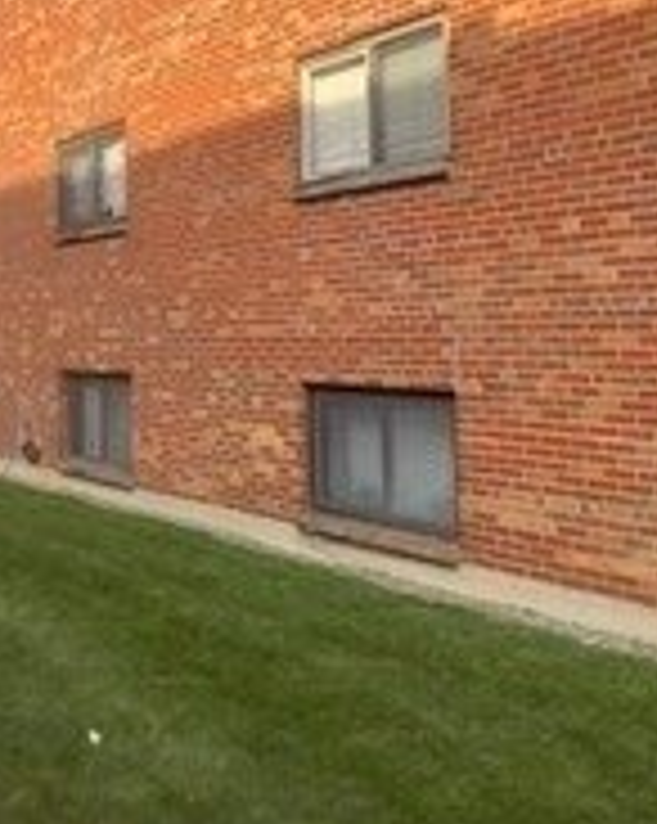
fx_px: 1169
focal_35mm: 48
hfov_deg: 30.6
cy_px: 342
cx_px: 126
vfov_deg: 38.7
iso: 25
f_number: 1.8
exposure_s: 1/474
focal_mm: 4.25
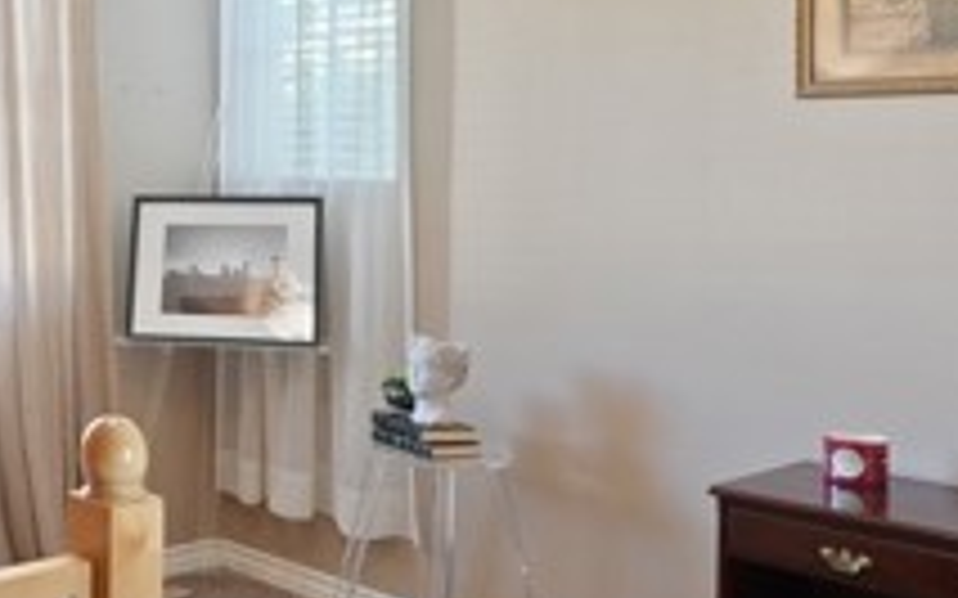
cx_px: -90
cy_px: 187
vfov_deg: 26.1
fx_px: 1279
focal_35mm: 49
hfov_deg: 35.3
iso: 1600
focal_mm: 16
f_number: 5.6
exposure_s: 1/15
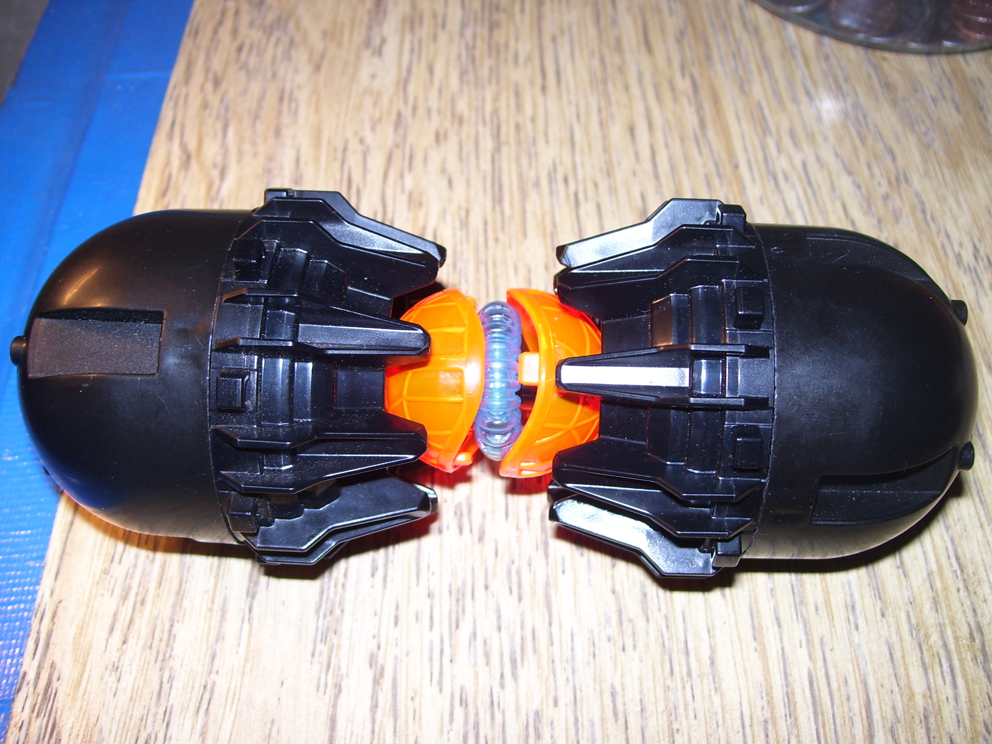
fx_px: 1032
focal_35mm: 36
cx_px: 496
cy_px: 372
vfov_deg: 39.7
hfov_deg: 51.4
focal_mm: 6
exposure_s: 1/60
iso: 80
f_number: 2.7
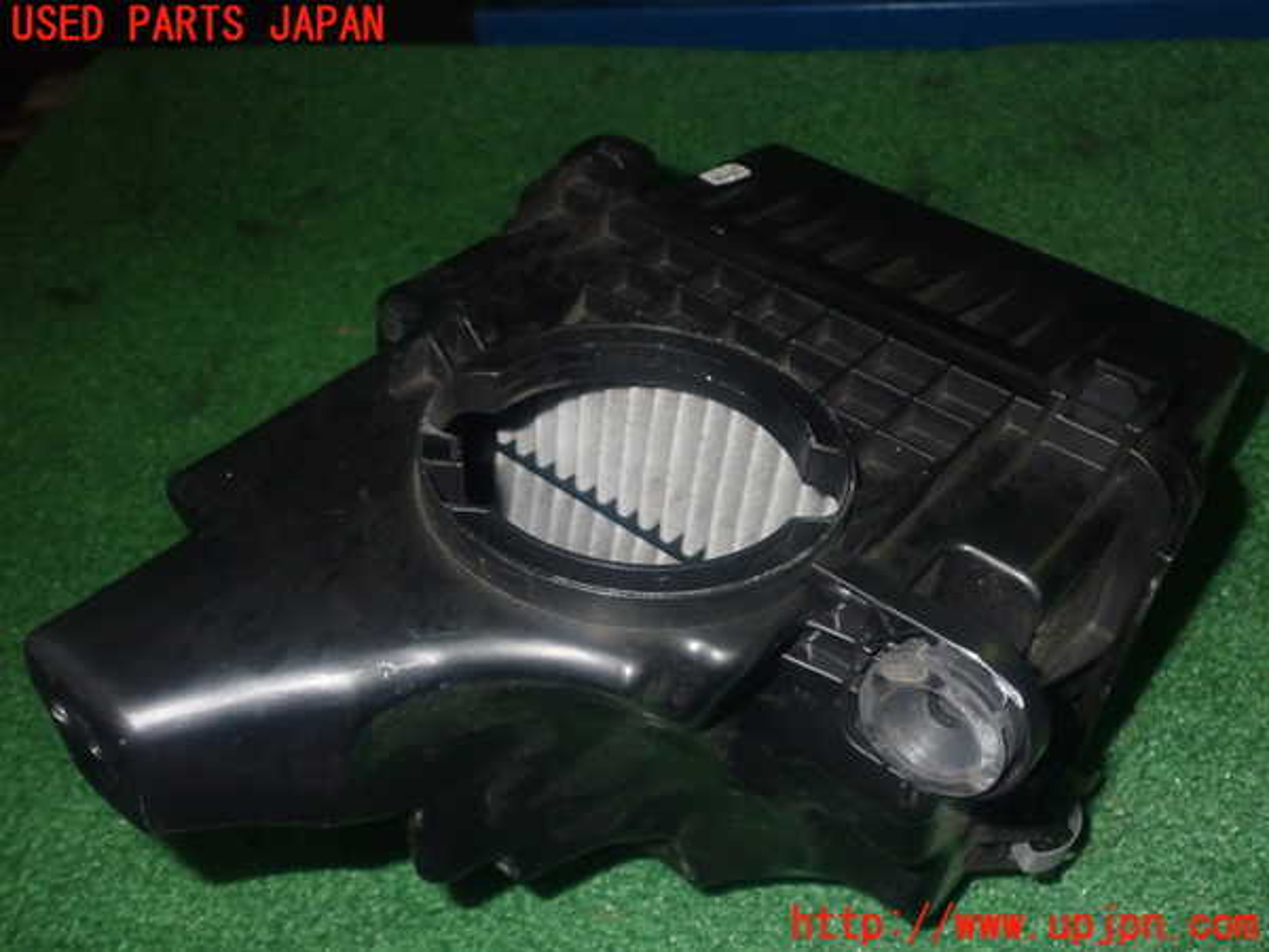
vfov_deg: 39.7
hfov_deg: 51.4
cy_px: 476
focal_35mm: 36
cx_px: 634
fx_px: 1320
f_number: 7.1
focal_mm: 6.37
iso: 800
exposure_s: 1/40
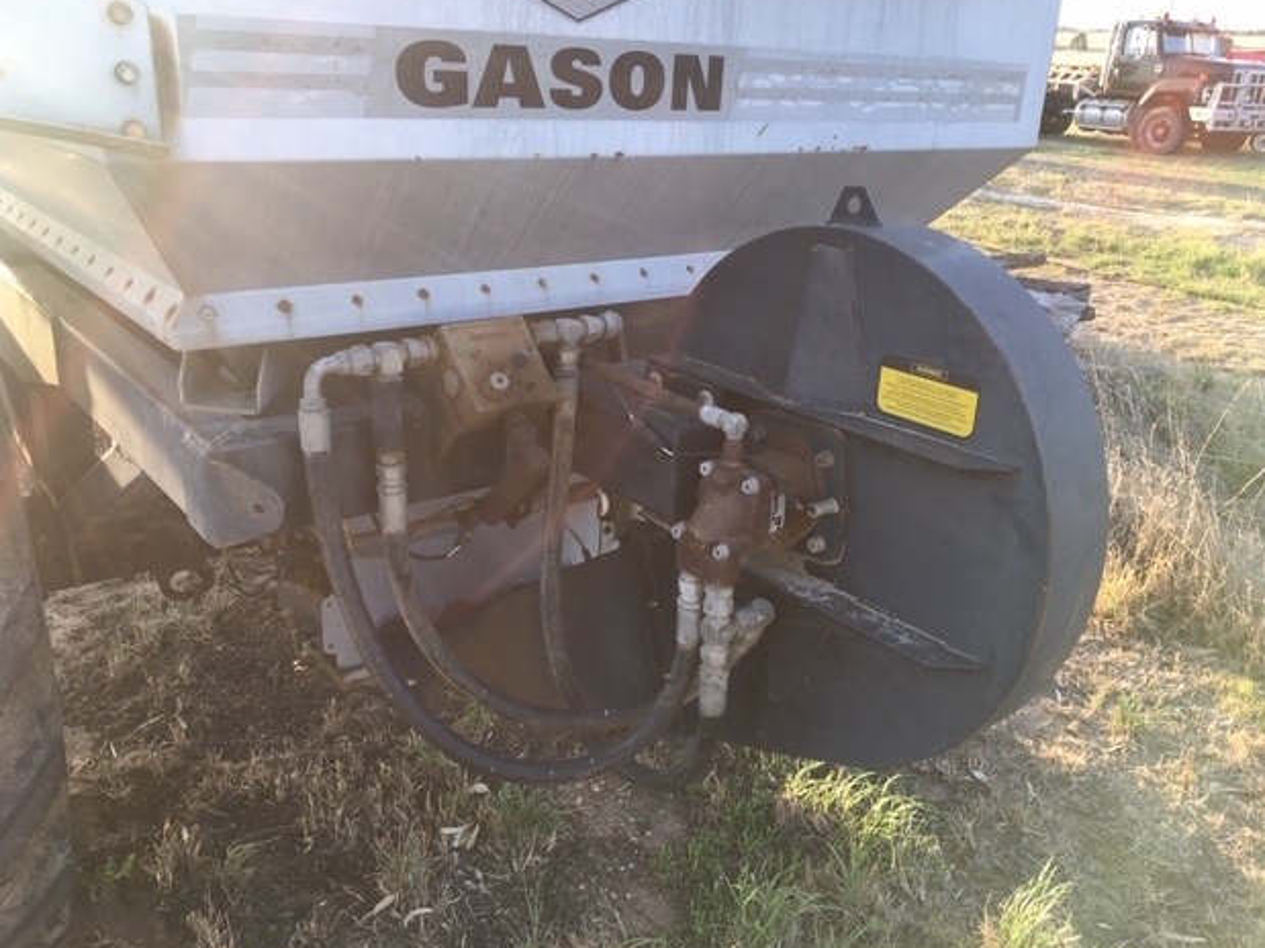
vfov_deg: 46.8
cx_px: 621
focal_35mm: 30
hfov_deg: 60.0
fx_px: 1096
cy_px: 464
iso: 25
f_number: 2.2
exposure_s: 1/113
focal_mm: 4.15
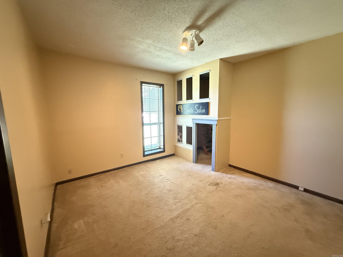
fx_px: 139
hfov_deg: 102.1
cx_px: 172
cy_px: 128
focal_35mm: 14
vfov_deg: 85.7
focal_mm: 2.22
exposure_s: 1/40
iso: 1250
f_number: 2.2
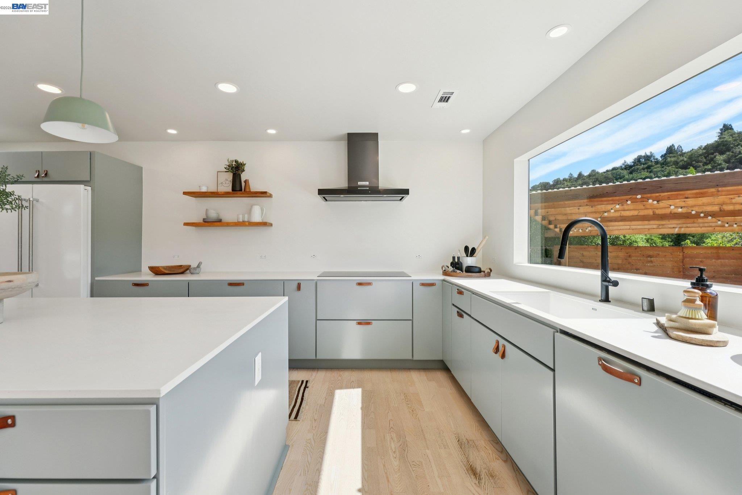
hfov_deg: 104.3
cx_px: 371
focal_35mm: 14
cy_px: 248
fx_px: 289
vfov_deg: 81.2
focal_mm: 14
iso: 640
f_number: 8
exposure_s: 1/125
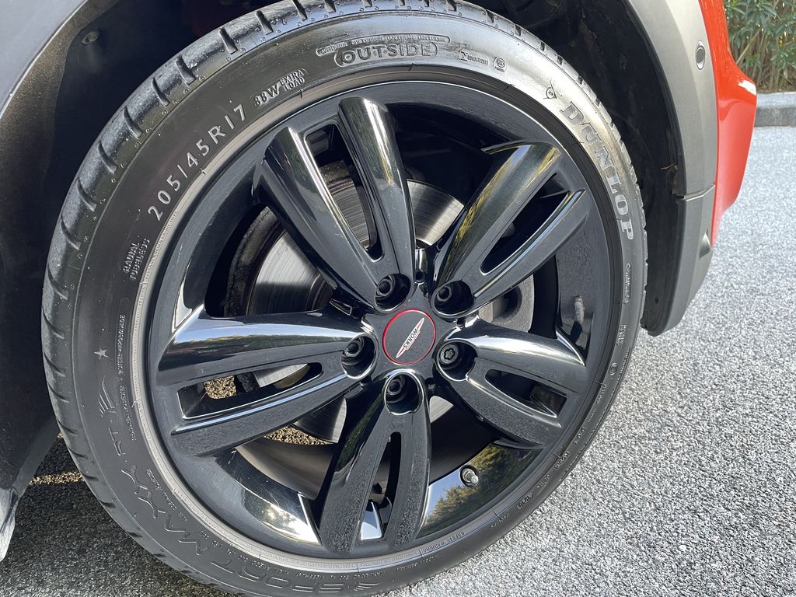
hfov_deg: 67.3
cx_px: 398
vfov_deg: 53.1
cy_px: 298
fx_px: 598
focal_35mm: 26
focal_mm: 4.2
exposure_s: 1/60
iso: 160
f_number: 1.6
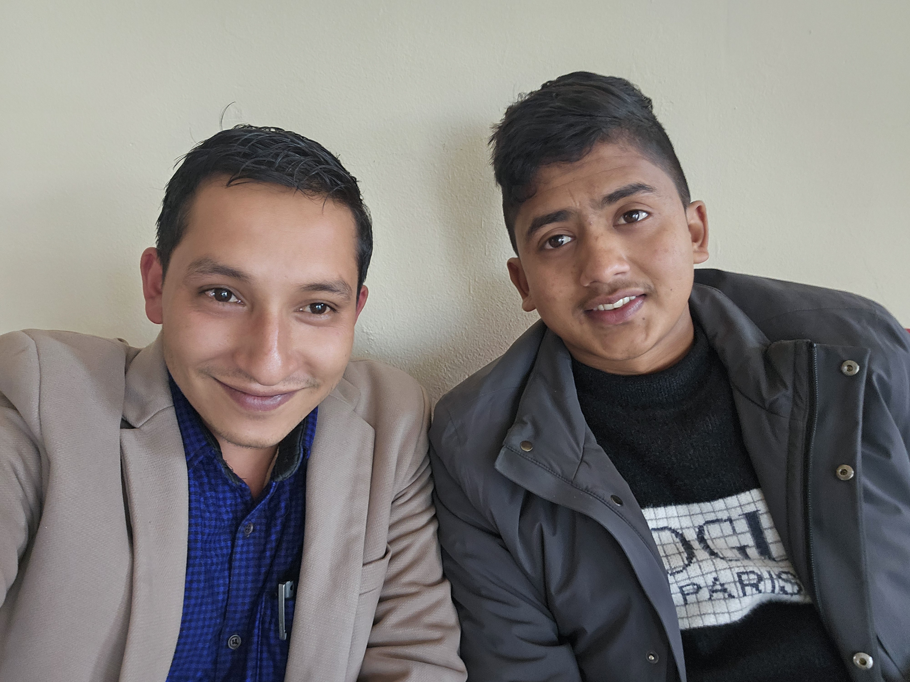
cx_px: 455
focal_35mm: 25
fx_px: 657
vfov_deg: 54.9
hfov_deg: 69.4
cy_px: 341
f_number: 2.2
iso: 200
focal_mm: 3.3
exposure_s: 1/50
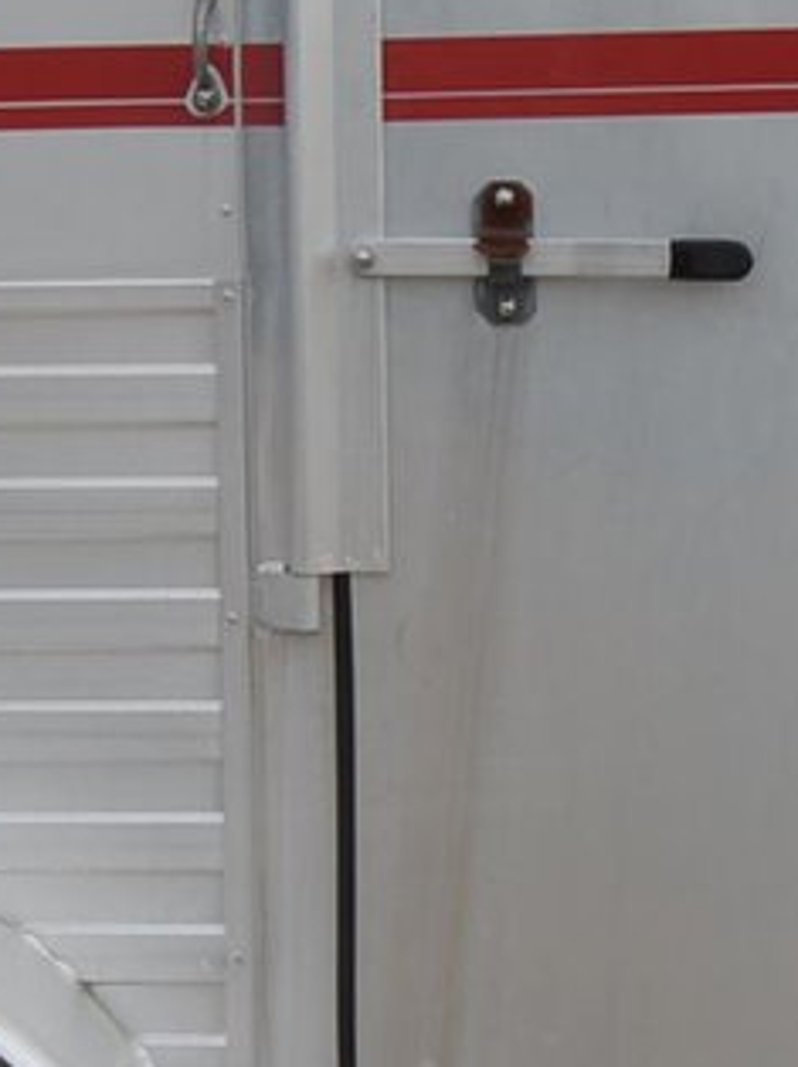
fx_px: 4113
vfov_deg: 14.7
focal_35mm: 134
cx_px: 255
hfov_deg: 11.1
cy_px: 202
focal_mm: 17
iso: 100
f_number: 9
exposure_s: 1/320
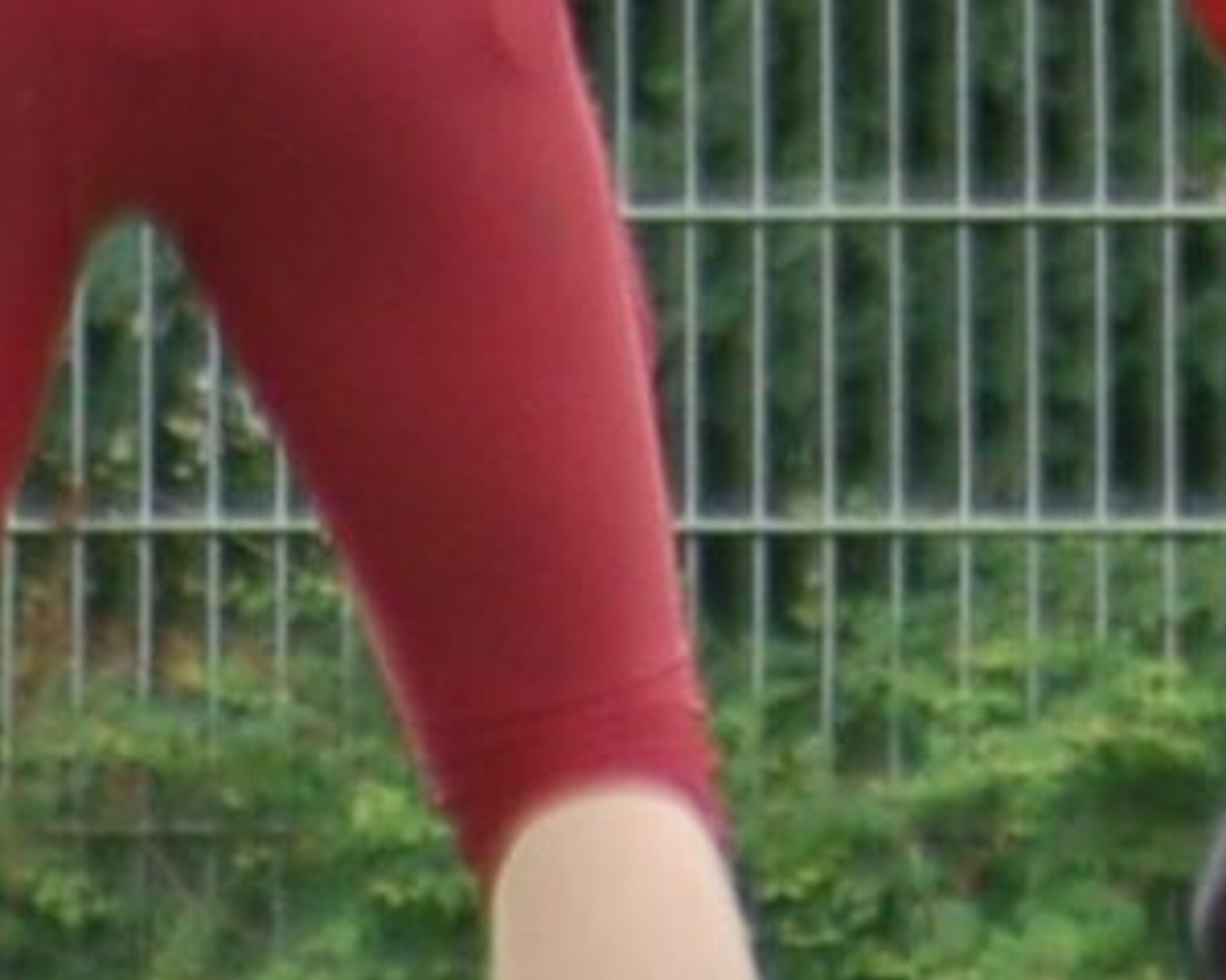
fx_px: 112555
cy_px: -291
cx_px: 2501
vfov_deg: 0.5
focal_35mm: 3103
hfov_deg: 0.6
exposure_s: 1/500
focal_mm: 300
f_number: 5.6
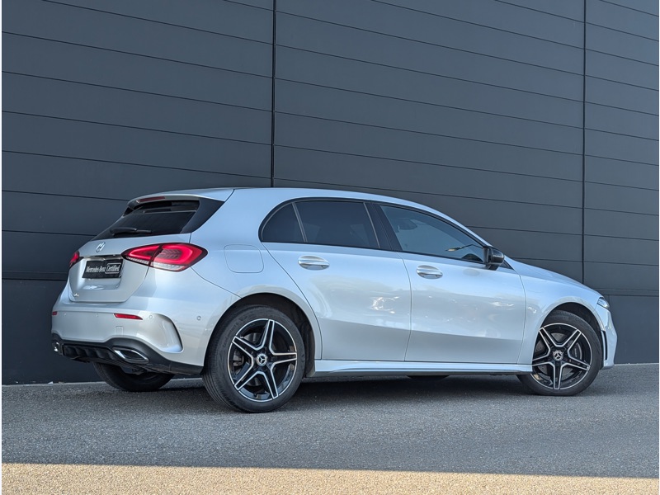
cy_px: 248
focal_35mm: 49
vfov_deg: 29.7
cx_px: 330
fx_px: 934
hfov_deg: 38.9
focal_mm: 6.9
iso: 21
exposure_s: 1/216
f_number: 1.68
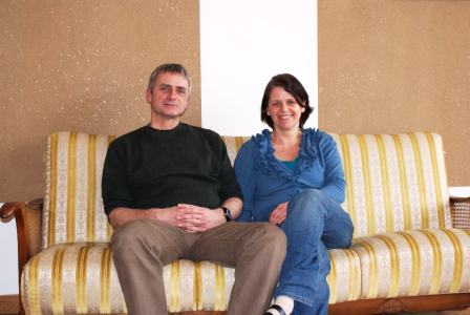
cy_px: 158
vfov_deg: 25.8
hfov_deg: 37.8
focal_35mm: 52
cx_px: 235
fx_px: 686
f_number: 5.6
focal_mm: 35
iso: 400
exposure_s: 1/60
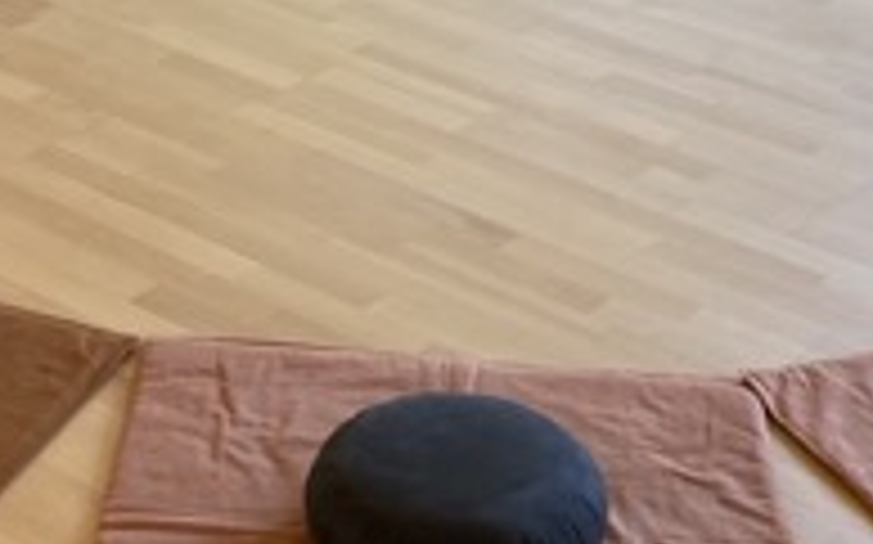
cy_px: -261
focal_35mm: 91
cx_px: 374
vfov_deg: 13.5
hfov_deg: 22.8
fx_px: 2164
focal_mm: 4.25
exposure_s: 1/121
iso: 125
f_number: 1.8
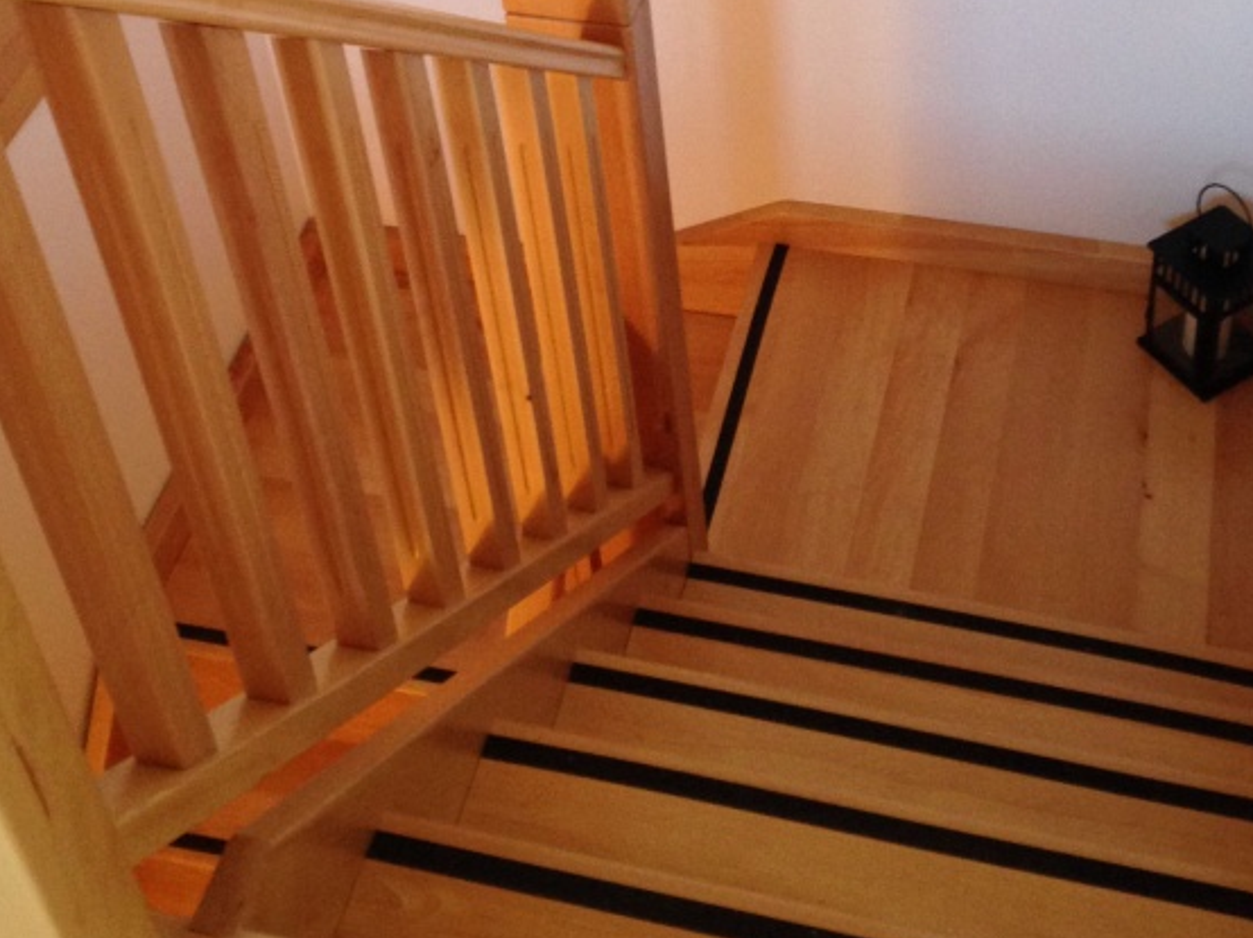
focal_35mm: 61
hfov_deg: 31.7
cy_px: -25
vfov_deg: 22.9
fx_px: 2207
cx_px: 611
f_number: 2.4
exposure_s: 1/20
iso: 160
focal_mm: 4.12
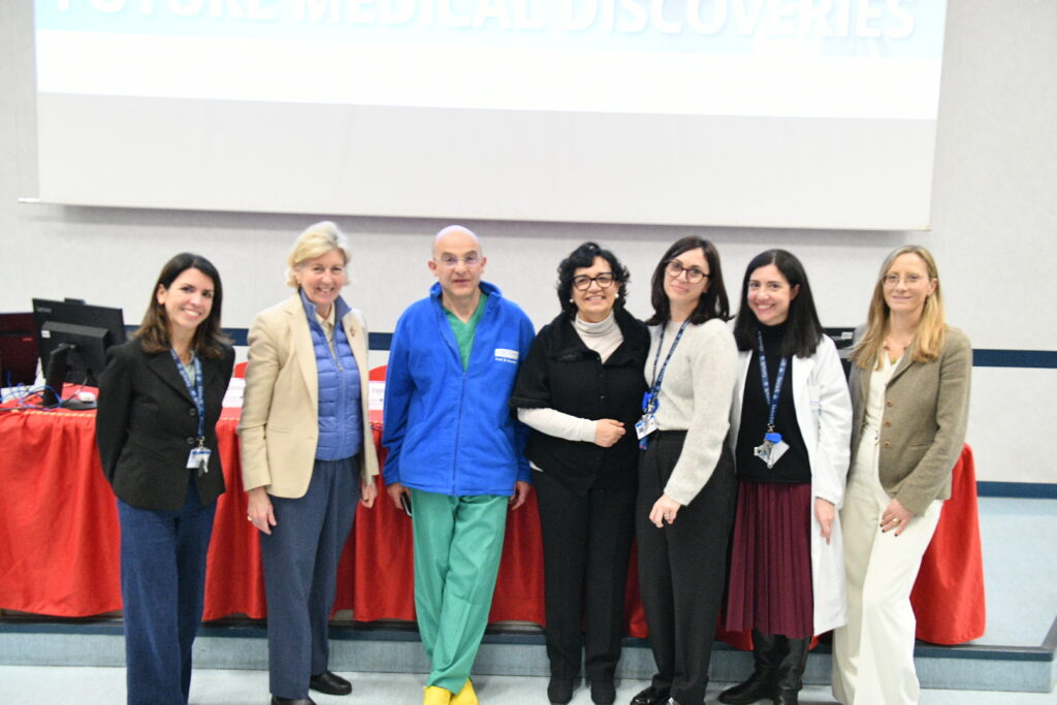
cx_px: 528
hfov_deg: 50.7
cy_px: 352
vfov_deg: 35.1
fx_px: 1116
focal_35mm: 38
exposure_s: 1/100
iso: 5000
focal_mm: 38
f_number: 2.8
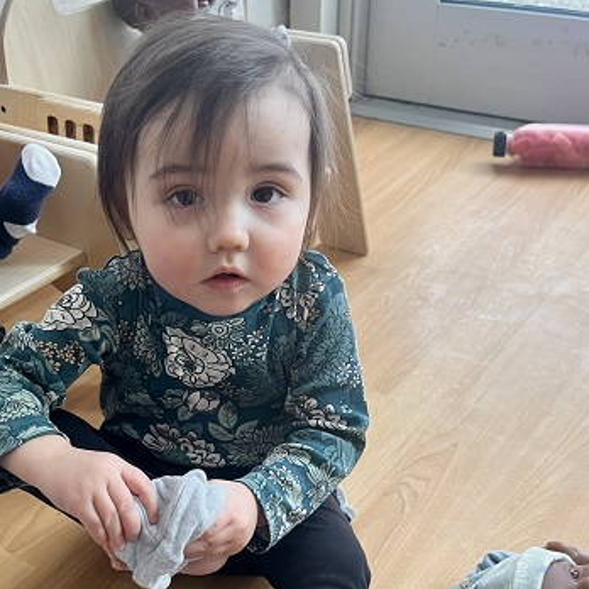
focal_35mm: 44
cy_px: 437
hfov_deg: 38.2
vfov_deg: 37.5
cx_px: 234
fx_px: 847
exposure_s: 1/75
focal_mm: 5.1
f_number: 1.6
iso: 100
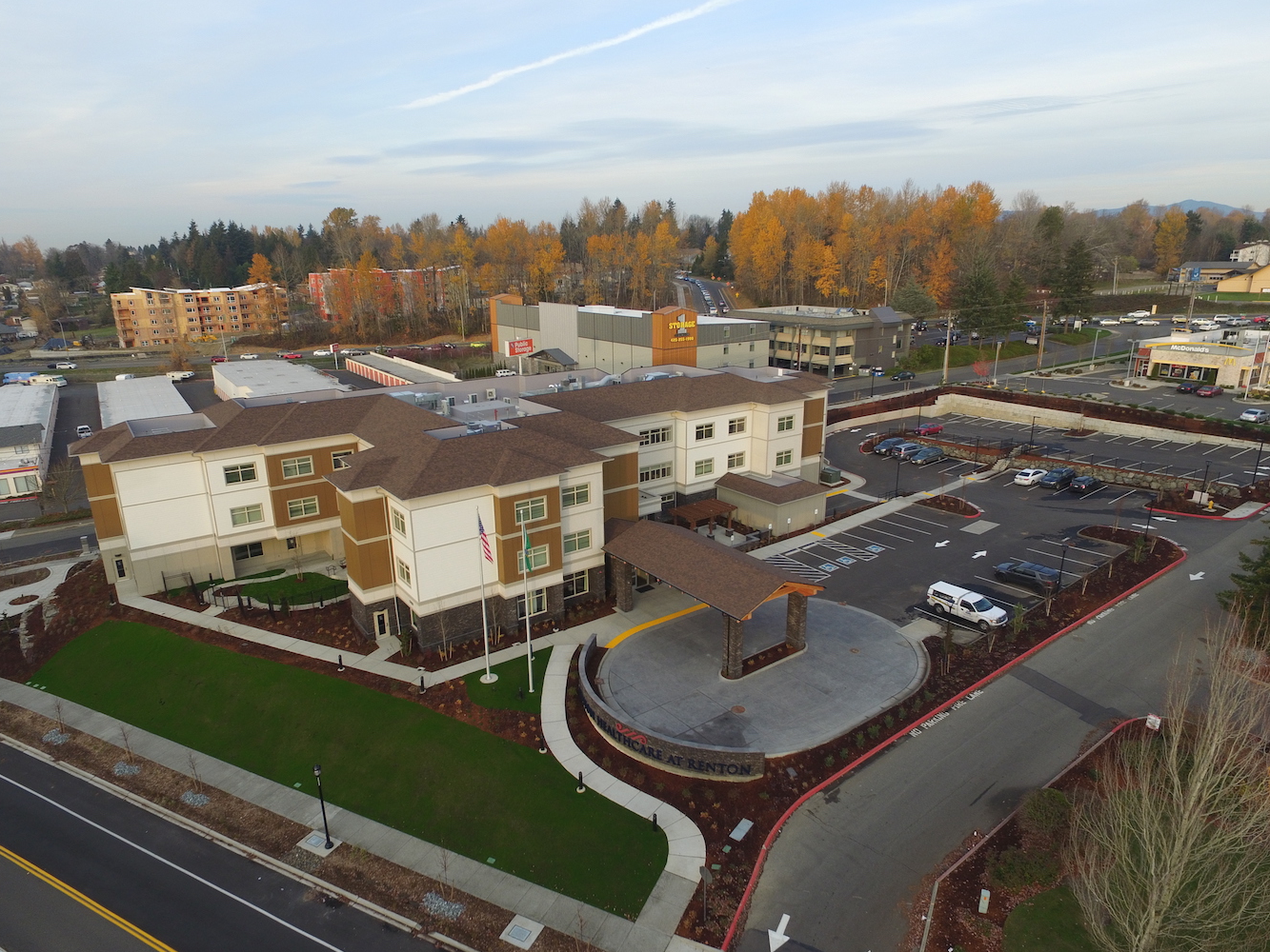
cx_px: 607
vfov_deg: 63.4
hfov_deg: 78.9
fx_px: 771
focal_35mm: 21
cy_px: 486
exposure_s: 1/145
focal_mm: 3.61
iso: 100
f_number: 2.8
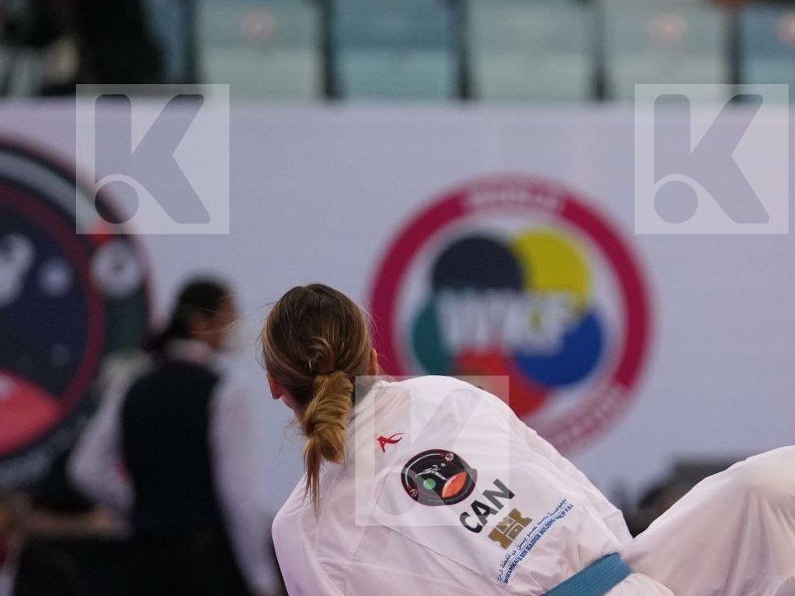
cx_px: 712
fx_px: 11253
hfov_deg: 4.0
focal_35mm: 490
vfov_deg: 3.0
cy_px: 451
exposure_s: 1/1000
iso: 1600
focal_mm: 182
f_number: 2.8
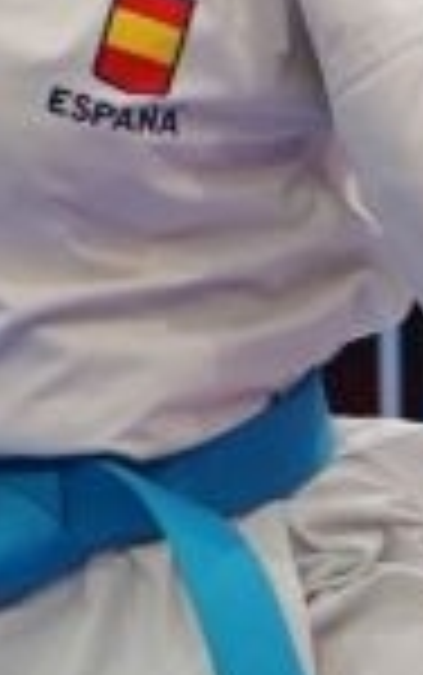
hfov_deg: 0.9
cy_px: 526
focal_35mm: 1402
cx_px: -2516
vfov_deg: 1.5
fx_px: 25810
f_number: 2.8
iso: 640
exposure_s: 1/500
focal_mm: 115
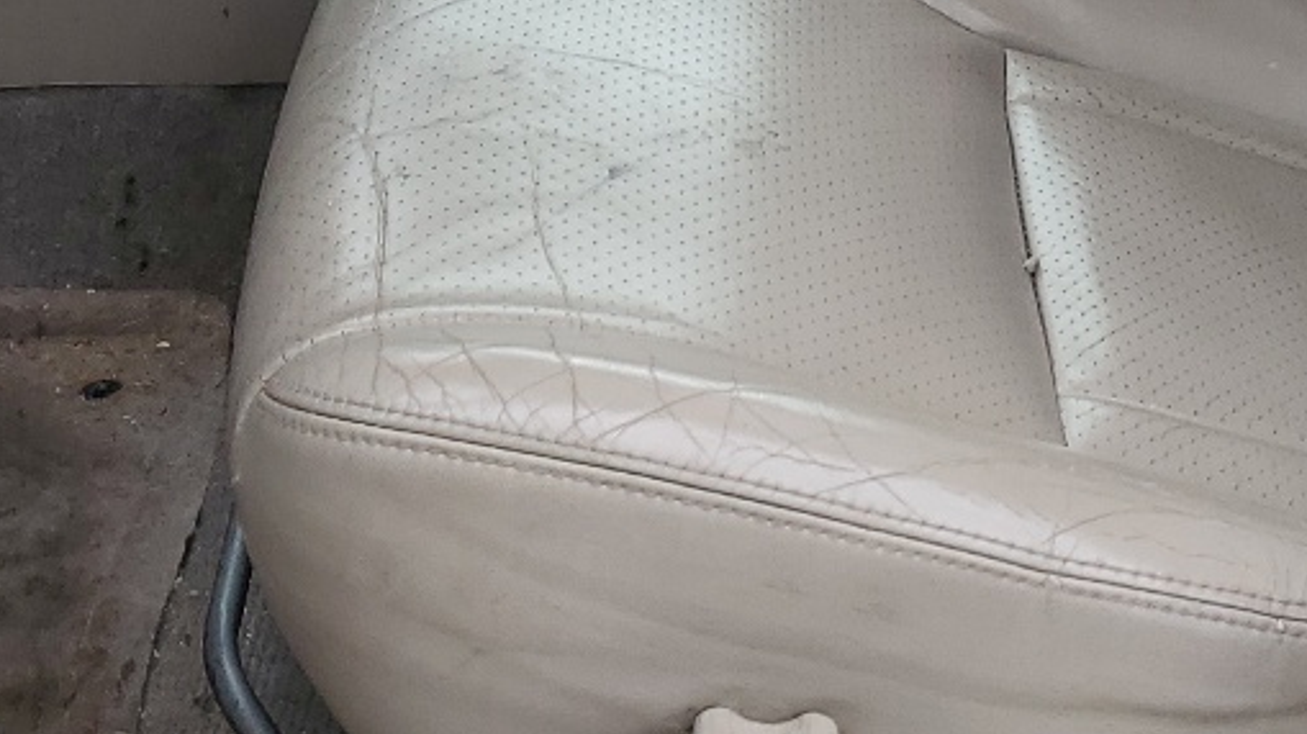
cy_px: -393
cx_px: 704
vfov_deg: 12.8
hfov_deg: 23.9
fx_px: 3084
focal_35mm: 89
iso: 50
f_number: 1.5
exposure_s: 1/455
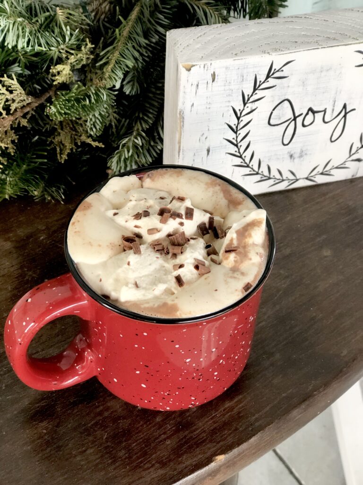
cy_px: 242
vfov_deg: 33.8
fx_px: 797
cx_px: 182
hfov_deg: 25.7
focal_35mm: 57
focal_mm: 6.6
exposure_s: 1/30
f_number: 2.8
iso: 50
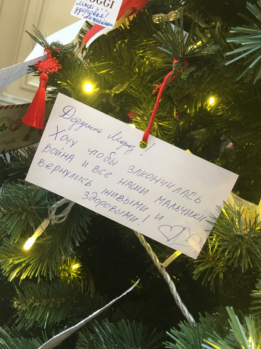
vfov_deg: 61.7
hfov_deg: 48.2
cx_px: 130
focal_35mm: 29
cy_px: 174
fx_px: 292
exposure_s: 1/33
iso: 100
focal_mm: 4.15
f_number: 2.2
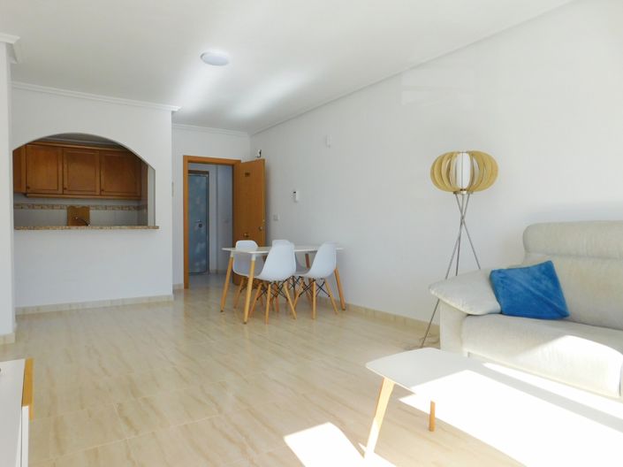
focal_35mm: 23
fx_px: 414
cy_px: 234
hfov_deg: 74.0
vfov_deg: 58.8
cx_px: 312
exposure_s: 1/320
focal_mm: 4
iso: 125
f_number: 3
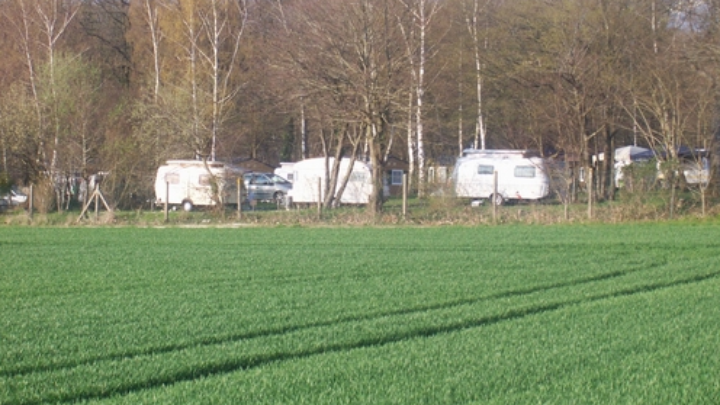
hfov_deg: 19.1
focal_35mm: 112
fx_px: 2138
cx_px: 361
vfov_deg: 10.8
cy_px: 201
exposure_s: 1/206
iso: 80
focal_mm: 16.8
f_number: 4.6
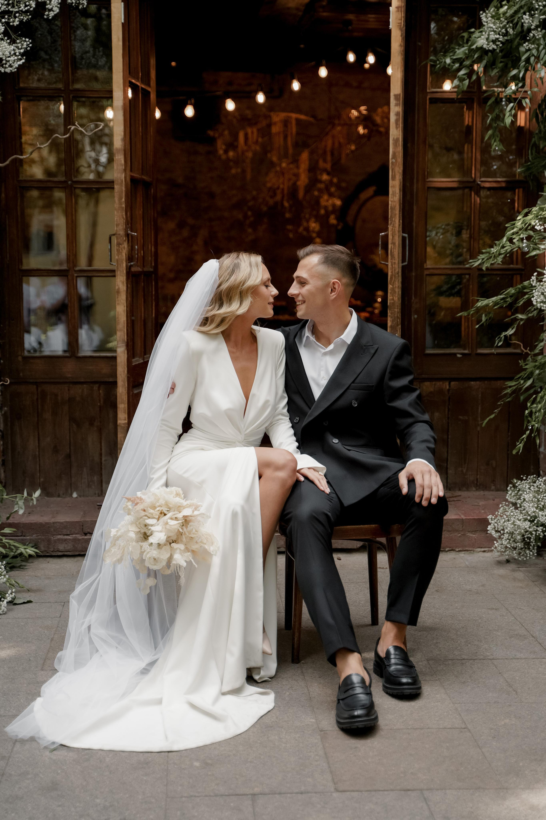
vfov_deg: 35.6
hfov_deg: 24.2
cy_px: 410
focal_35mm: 56
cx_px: 273
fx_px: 1274
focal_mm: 56
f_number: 2.8
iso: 800
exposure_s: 1/1000
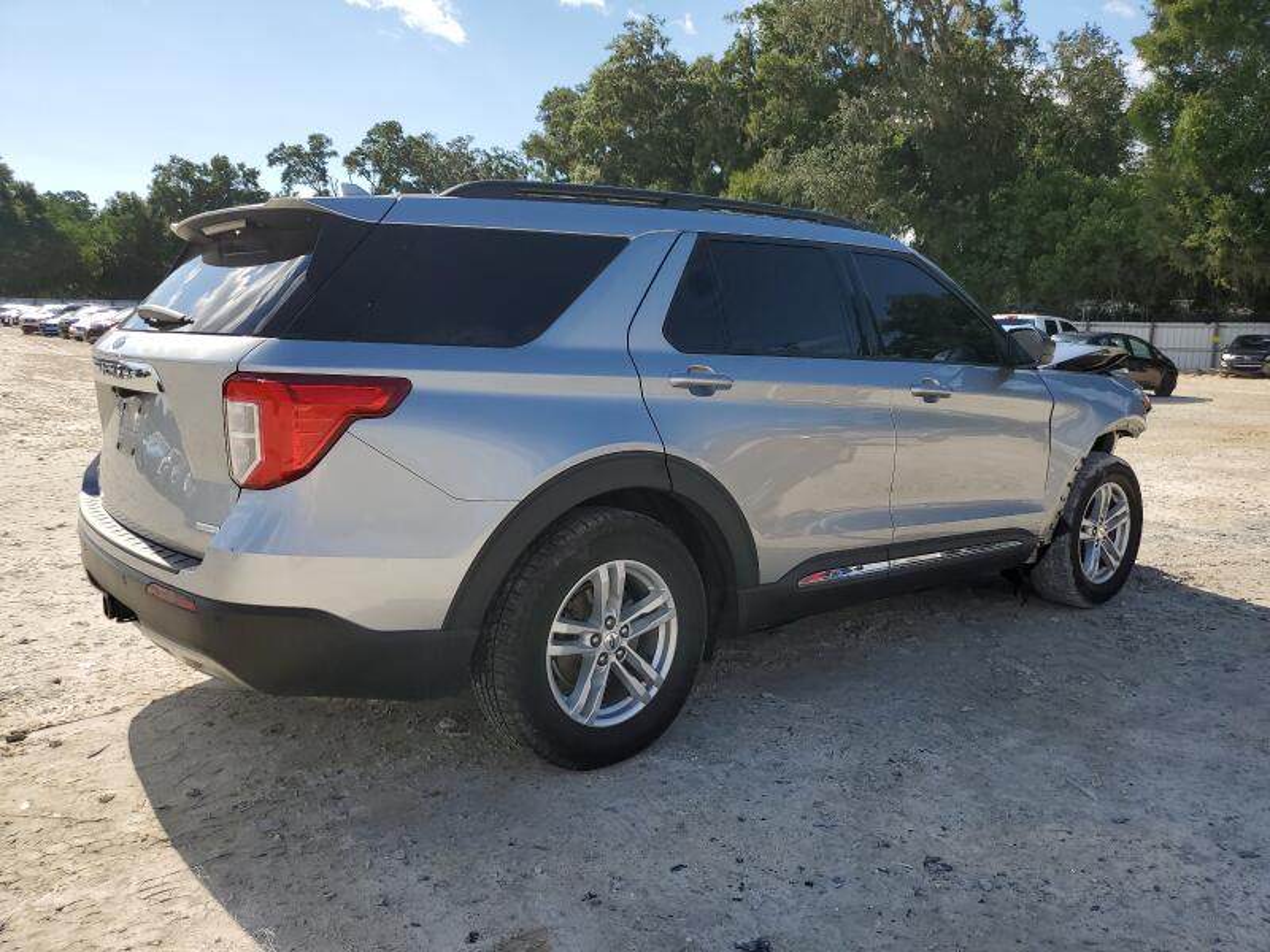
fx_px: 954
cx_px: 635
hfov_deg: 67.3
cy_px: 476
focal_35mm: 26
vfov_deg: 53.1
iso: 50
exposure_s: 1/3333
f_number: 1.5
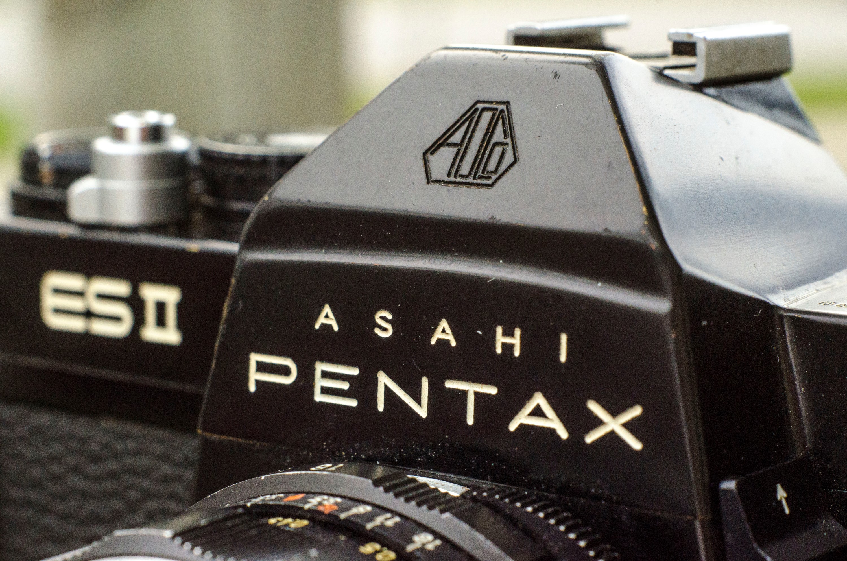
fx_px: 1761
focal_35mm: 75
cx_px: 424
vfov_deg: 18.1
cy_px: 280
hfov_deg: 27.0
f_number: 1.8
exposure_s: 1/200
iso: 640
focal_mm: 50
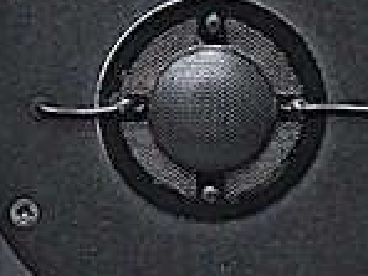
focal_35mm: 929
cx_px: -221
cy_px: 343
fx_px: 9876
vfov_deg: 1.6
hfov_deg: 2.1
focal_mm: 25.6
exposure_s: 1/2.5
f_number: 5.4
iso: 200
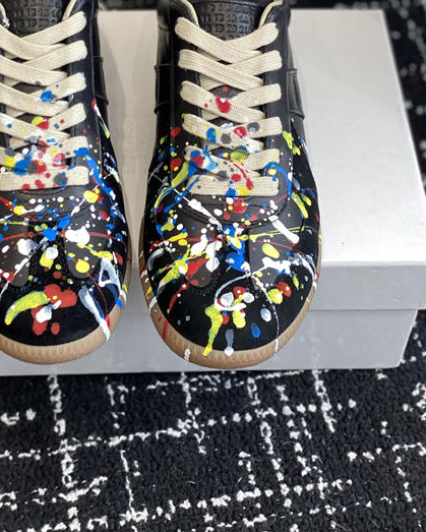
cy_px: 101
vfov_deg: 22.4
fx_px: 1323
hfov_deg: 18.3
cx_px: 147
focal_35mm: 84
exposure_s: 1/122
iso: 50
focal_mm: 6
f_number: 2
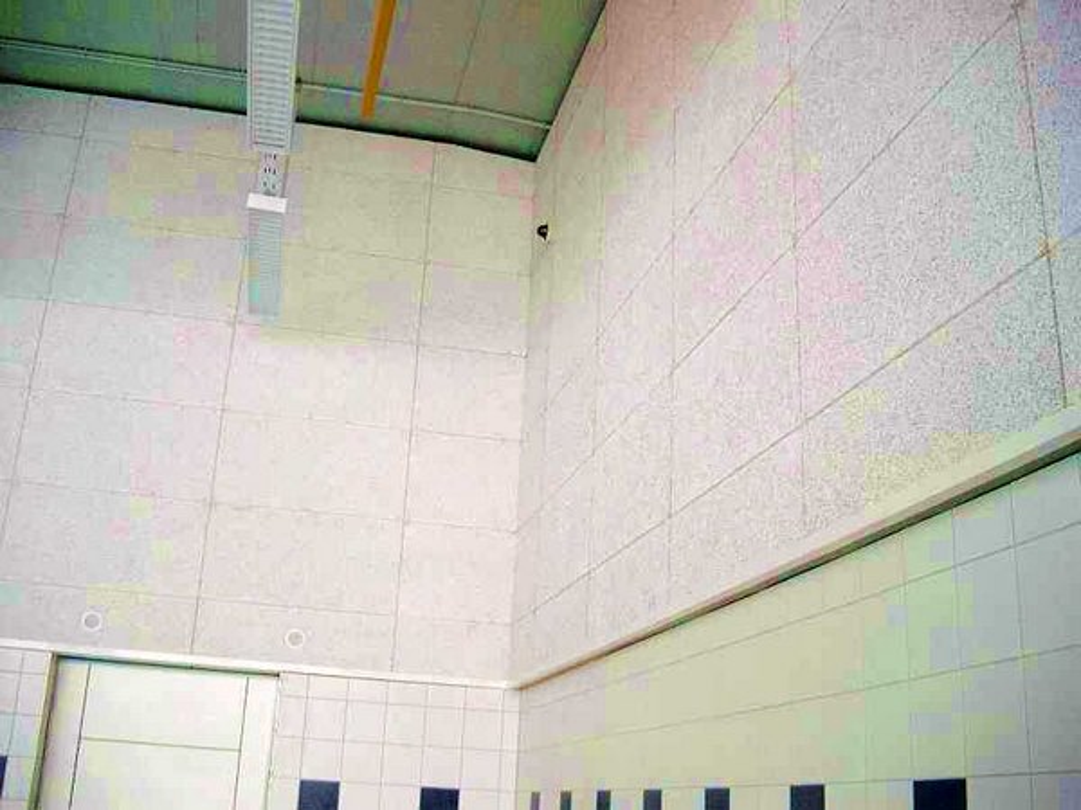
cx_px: 540
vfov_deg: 38.7
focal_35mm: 37
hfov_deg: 50.1
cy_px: 405
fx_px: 1155
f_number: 2.6
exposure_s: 1/100
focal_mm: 7.6
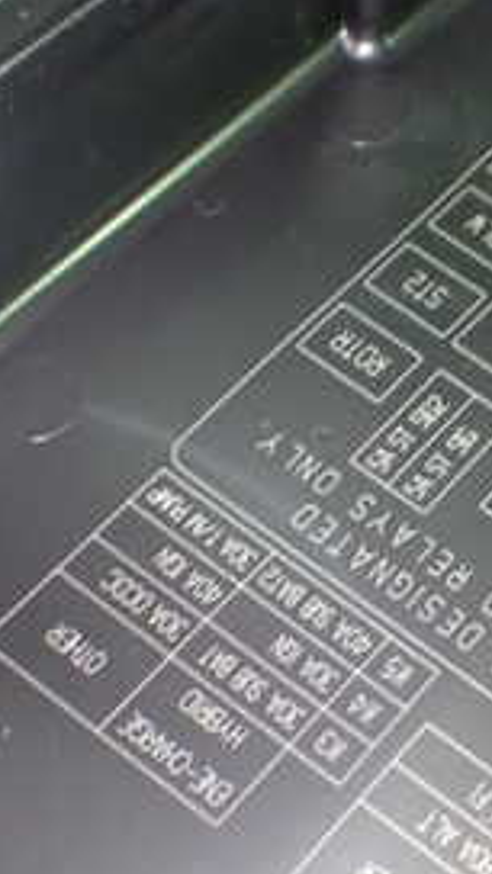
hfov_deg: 15.9
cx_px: 643
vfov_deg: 29.3
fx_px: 1670
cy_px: 504
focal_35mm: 72
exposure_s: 1/40
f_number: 2.3
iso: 800
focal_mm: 5.4
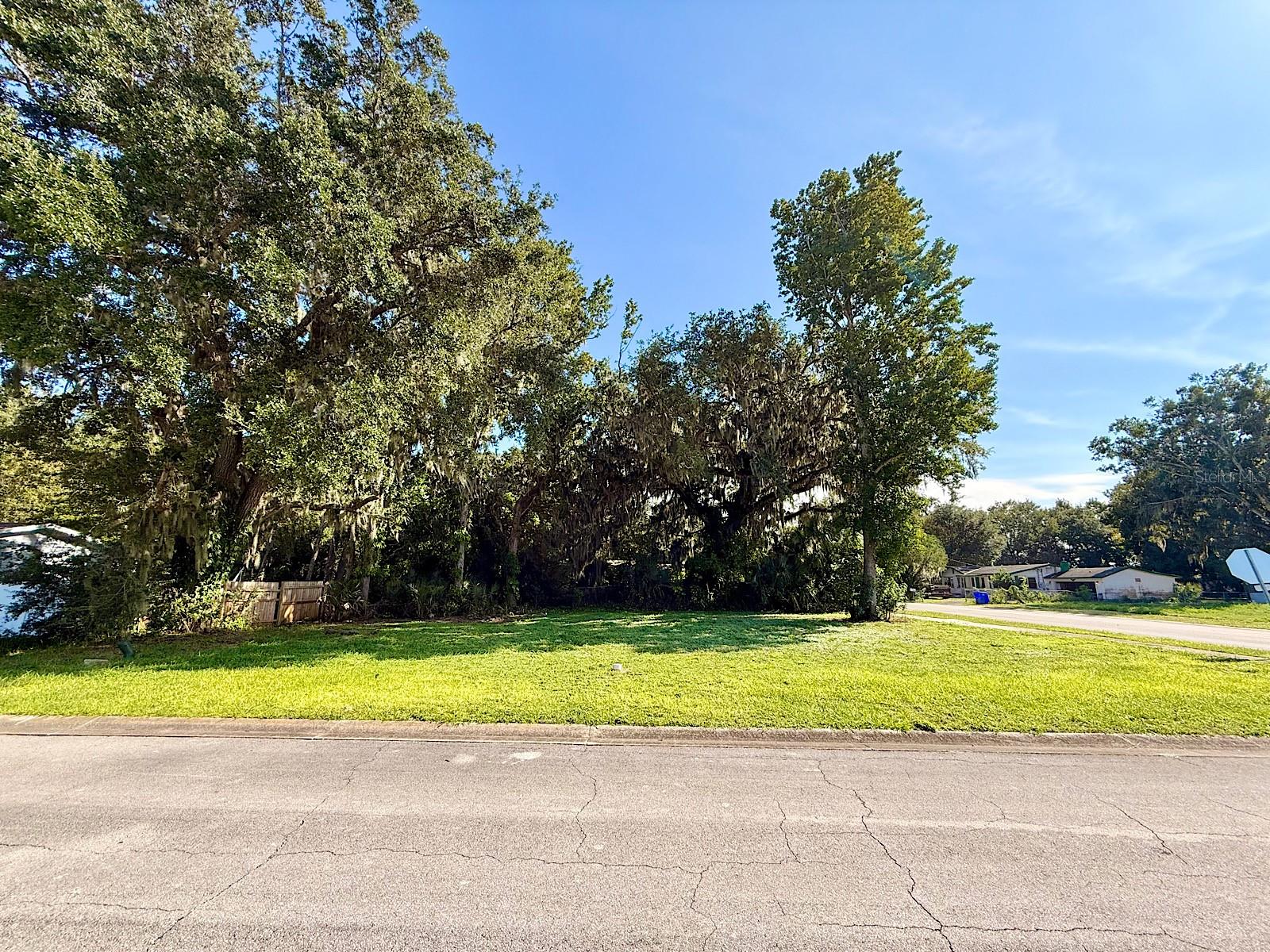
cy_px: 476
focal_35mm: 14
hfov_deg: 102.1
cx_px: 635
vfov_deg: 85.7
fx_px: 514
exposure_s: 1/644
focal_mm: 2.22
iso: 64
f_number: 2.2
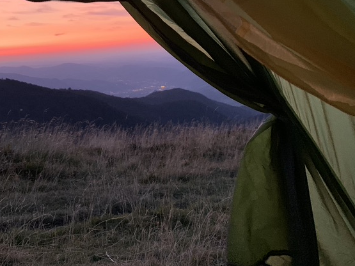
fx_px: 492
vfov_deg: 29.2
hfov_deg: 38.7
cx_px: 90
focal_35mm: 48
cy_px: 35
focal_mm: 4.25
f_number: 1.8
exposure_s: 1/30
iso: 500
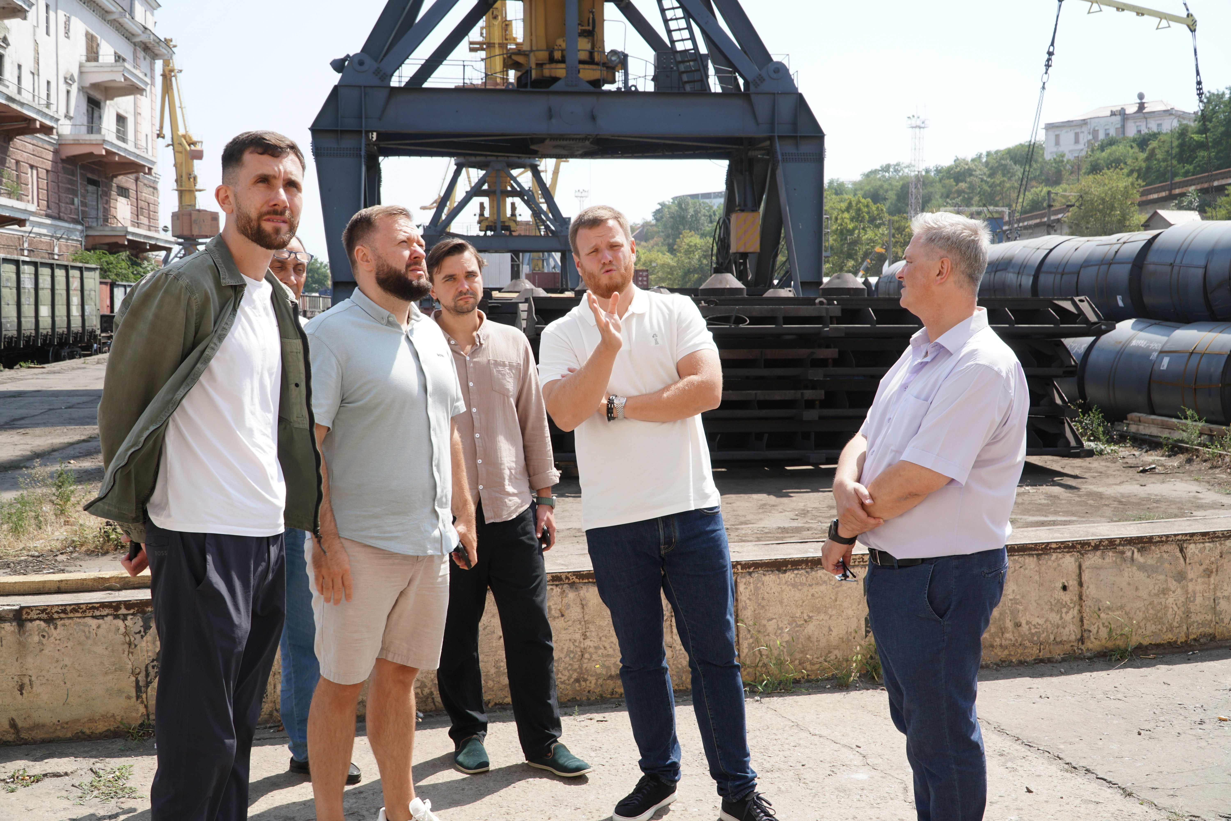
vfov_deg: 38.4
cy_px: 410
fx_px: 1180
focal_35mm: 34
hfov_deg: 55.1
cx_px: 616
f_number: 8
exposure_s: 1/125
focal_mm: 23
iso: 100
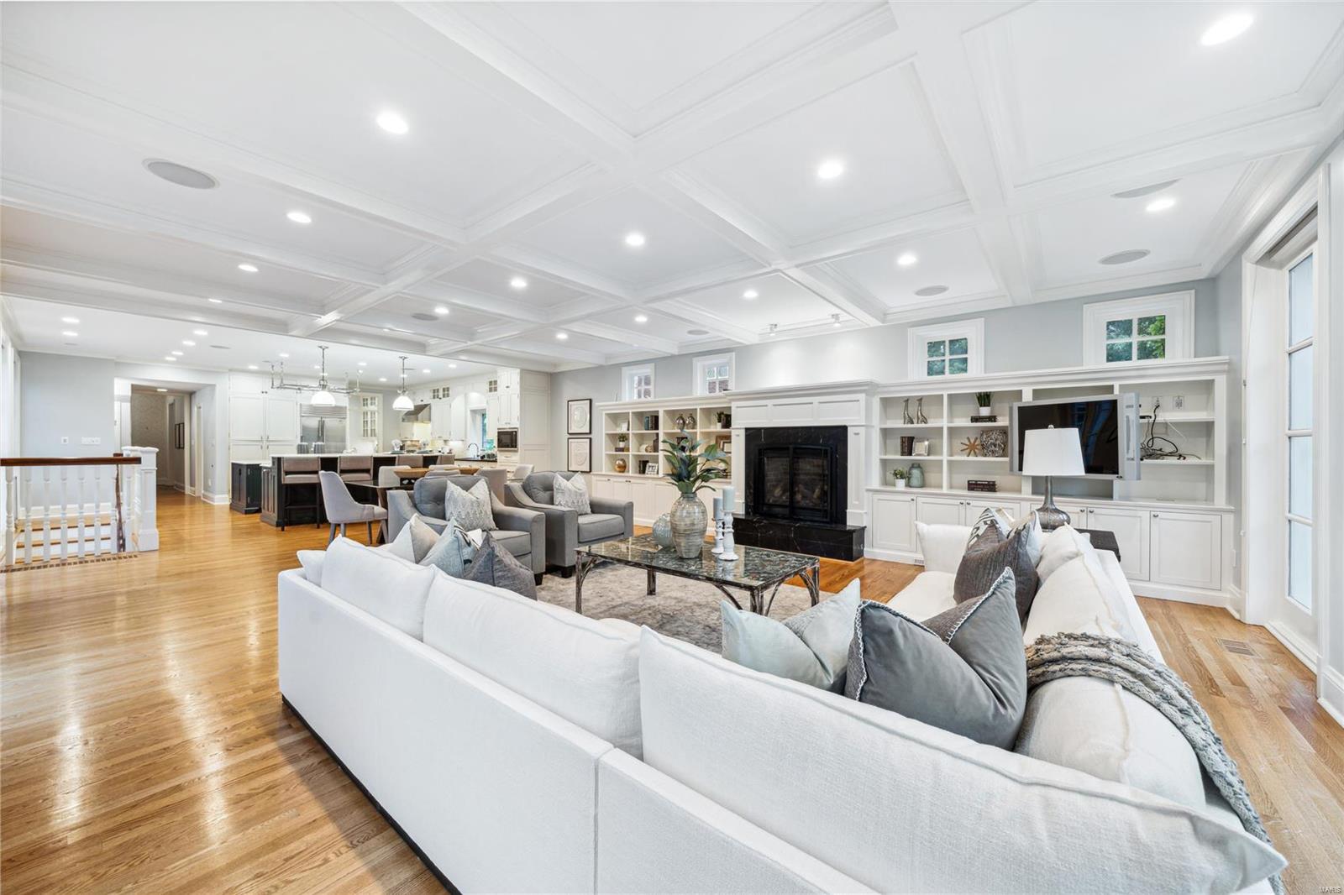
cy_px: 448
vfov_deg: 85.4
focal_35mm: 13
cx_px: 672
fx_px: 485
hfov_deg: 108.3
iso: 100
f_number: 8
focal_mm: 13
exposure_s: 1/3.33
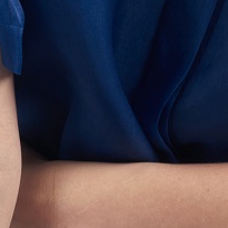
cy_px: 8
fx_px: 8331
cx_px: 140
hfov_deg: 1.6
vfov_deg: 1.6
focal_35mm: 1118
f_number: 11
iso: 100
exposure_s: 1/200
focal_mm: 150
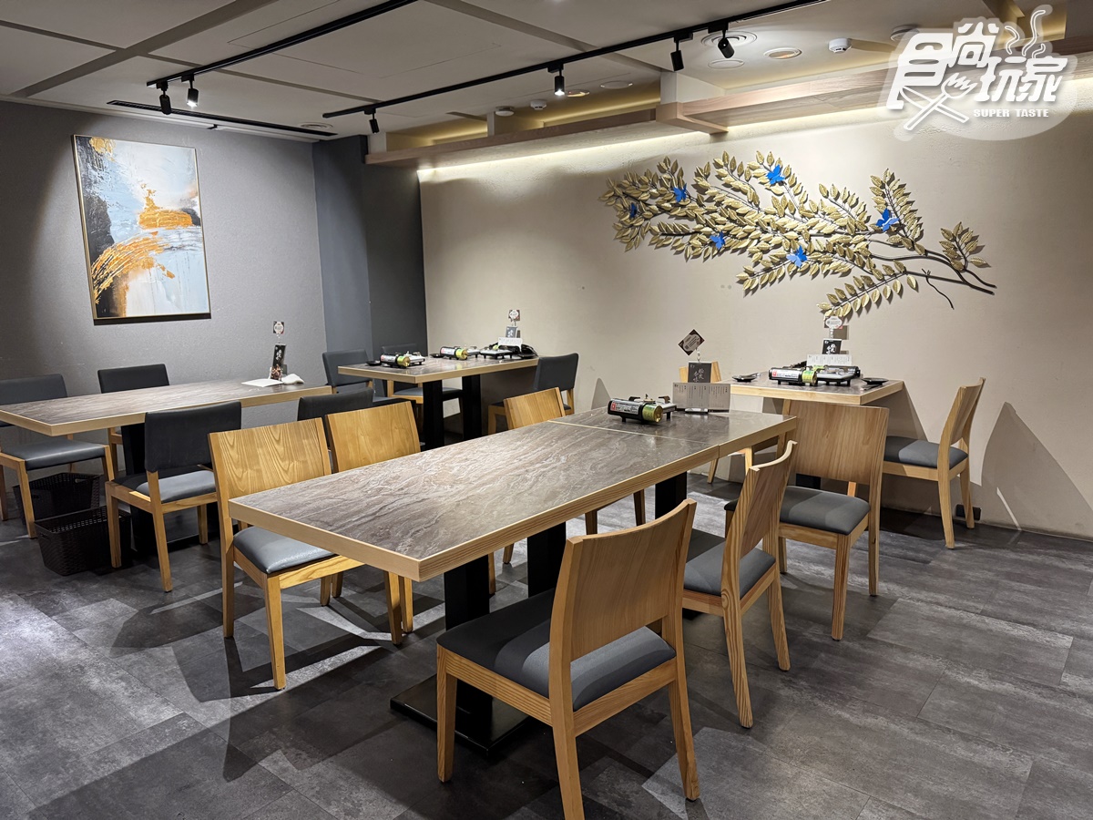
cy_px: 410
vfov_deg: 56.8
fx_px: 758
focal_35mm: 24
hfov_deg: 71.6
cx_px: 546
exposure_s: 1/60
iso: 500
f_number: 1.78
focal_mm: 6.76
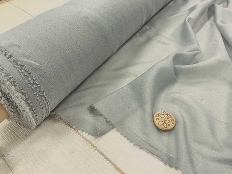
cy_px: 87
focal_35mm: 29
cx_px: 116
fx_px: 194
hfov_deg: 61.7
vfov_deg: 48.2
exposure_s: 1/60
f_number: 1.8
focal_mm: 3
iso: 125
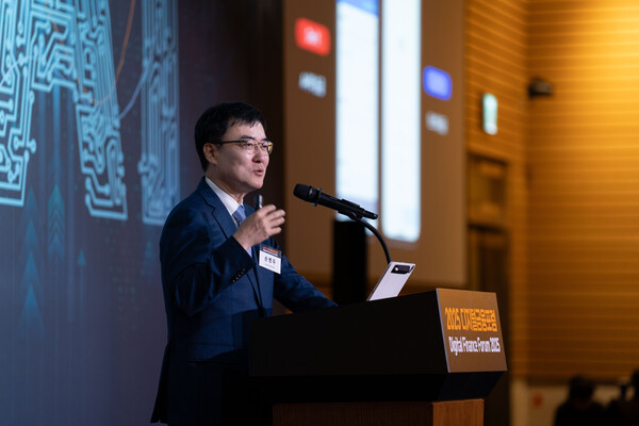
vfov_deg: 8.4
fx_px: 2911
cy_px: 213
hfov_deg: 12.5
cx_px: 320
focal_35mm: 164
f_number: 2.8
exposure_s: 1/125
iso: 800
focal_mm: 164
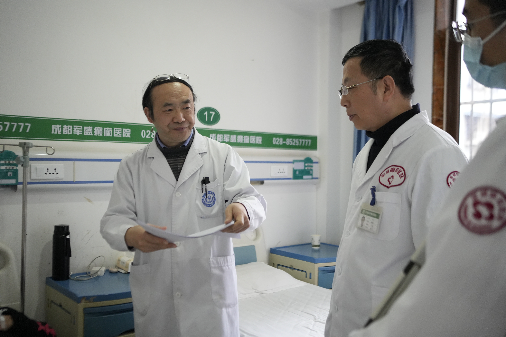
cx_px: 253
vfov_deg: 37.9
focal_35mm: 35
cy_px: 168
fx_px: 492
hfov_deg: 54.4
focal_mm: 35
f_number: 2.8
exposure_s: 1/320
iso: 4000
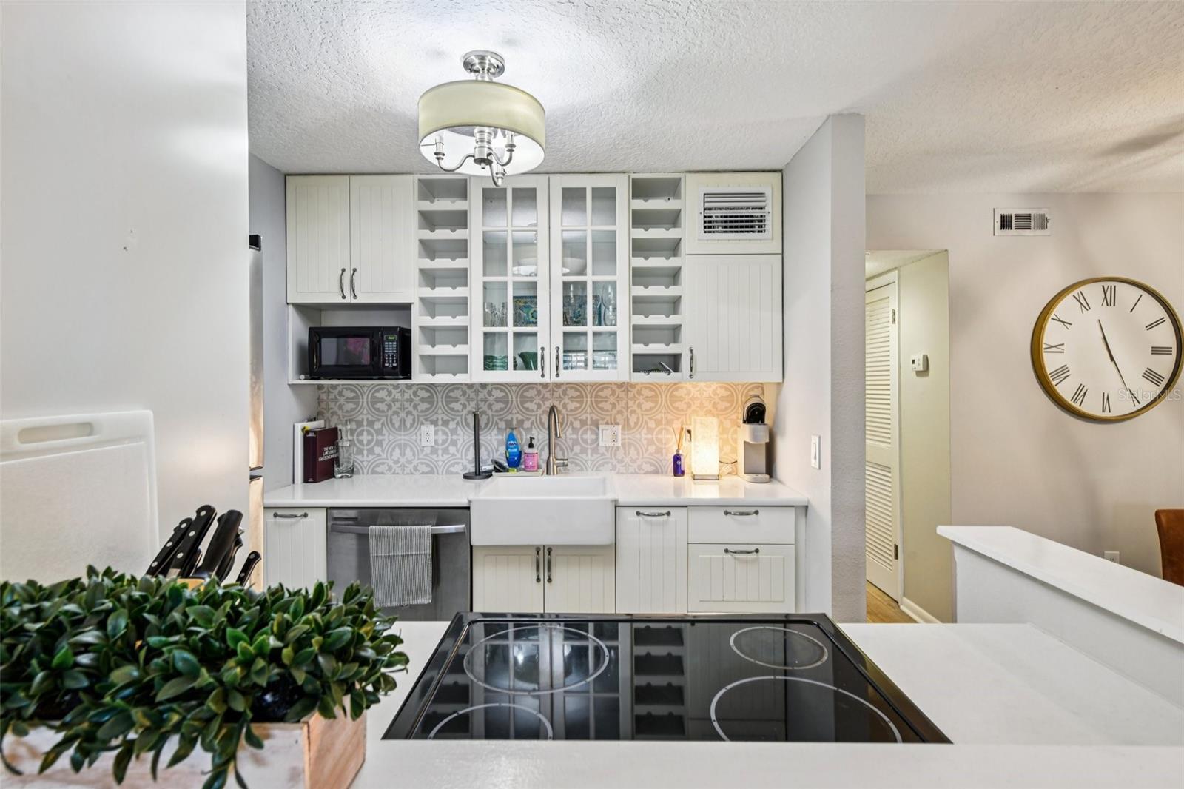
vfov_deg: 67.4
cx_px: 592
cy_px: 394
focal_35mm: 18
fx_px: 592
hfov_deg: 90.0
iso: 400
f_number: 8
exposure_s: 1/6
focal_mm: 18
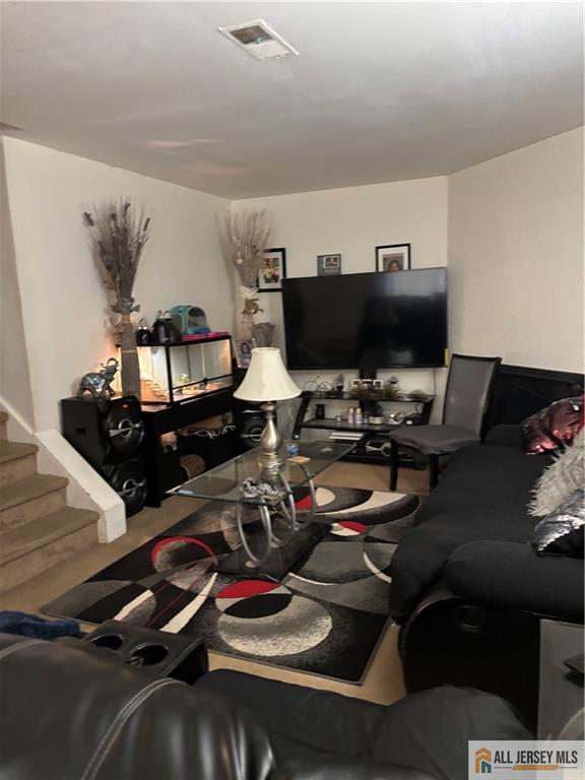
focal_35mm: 26
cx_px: 292
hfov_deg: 53.1
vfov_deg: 67.3
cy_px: 390
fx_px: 586
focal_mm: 5.96
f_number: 1.6
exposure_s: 1/30
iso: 500
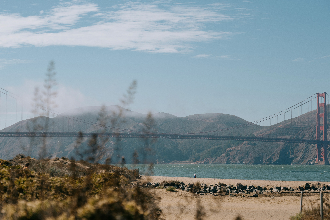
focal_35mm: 110
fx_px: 1008
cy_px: 117
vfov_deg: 12.5
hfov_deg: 18.5
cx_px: 115
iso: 100
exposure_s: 1/5000
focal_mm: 70
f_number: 2.8
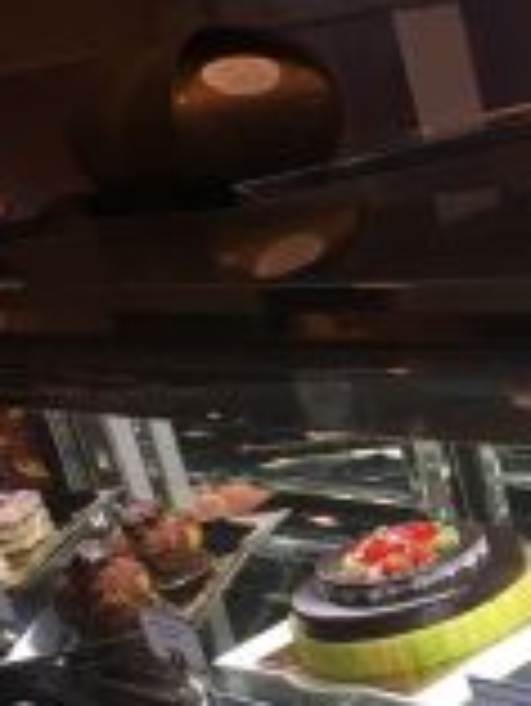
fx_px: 1757
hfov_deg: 16.4
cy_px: 758
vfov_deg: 21.7
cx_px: 670
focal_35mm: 86
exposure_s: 1/33
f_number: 2.2
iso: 50
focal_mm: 4.15
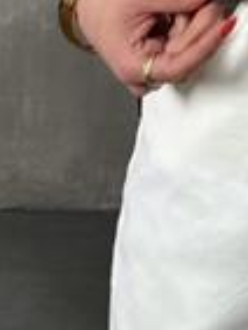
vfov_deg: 10.9
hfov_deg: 9.0
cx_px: 406
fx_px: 1526
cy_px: -403
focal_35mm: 160
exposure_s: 1/121
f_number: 1.78
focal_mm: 6.76
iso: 125
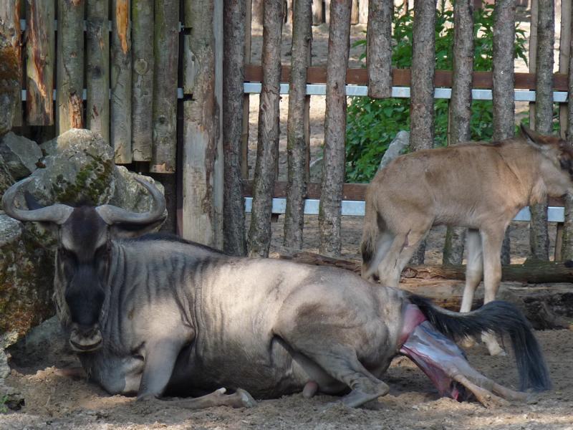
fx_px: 6439
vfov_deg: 3.8
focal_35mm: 389
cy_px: 215
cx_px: 286
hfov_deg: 5.1
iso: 100
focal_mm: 49.3
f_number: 4
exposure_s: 1/250
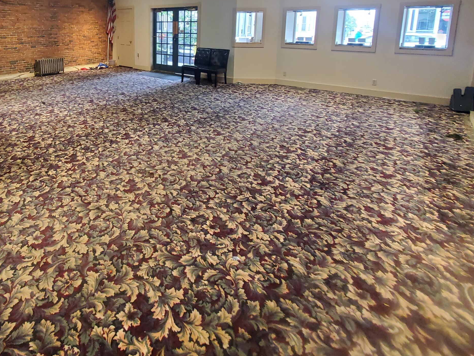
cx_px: 137
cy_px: 75
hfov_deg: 75.0
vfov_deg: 58.9
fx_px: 288
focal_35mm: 21
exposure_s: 1/40
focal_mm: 1.8
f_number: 2.2
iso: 400
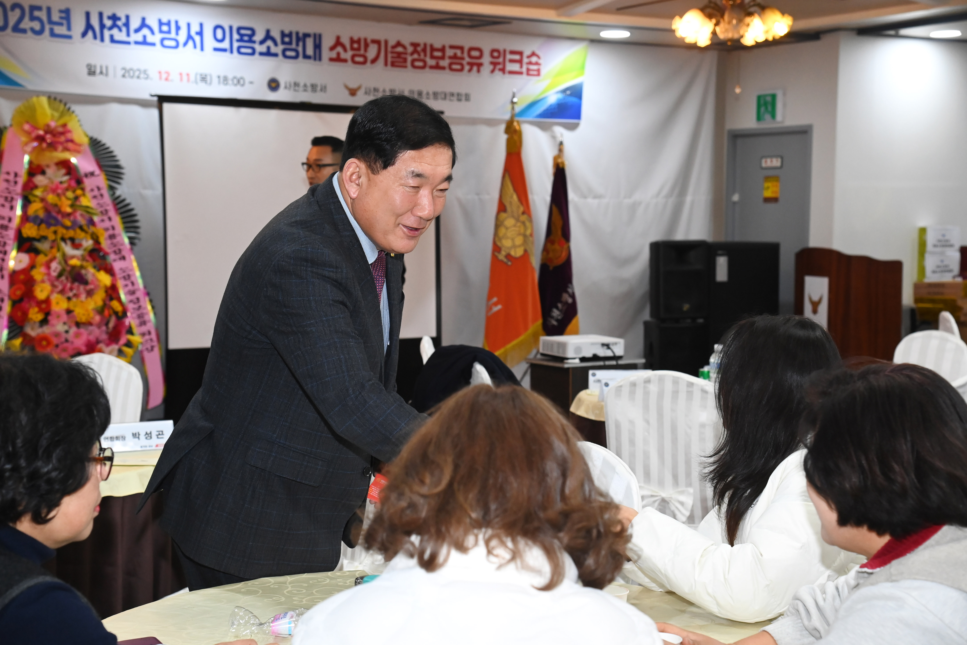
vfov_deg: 21.9
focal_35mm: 62
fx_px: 1665
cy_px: 322
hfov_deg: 32.4
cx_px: 484
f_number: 6.3
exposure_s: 1/250
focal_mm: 62
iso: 3200
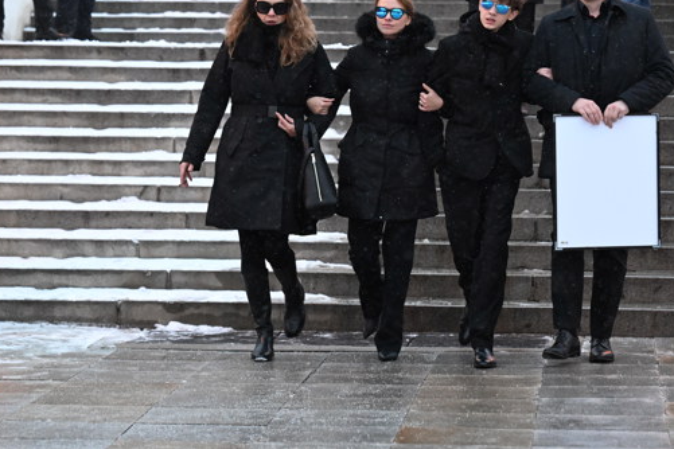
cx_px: 424
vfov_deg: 8.0
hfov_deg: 11.9
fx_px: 3220
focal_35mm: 172
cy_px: 141
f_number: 4
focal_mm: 125
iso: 8000
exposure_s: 1/320
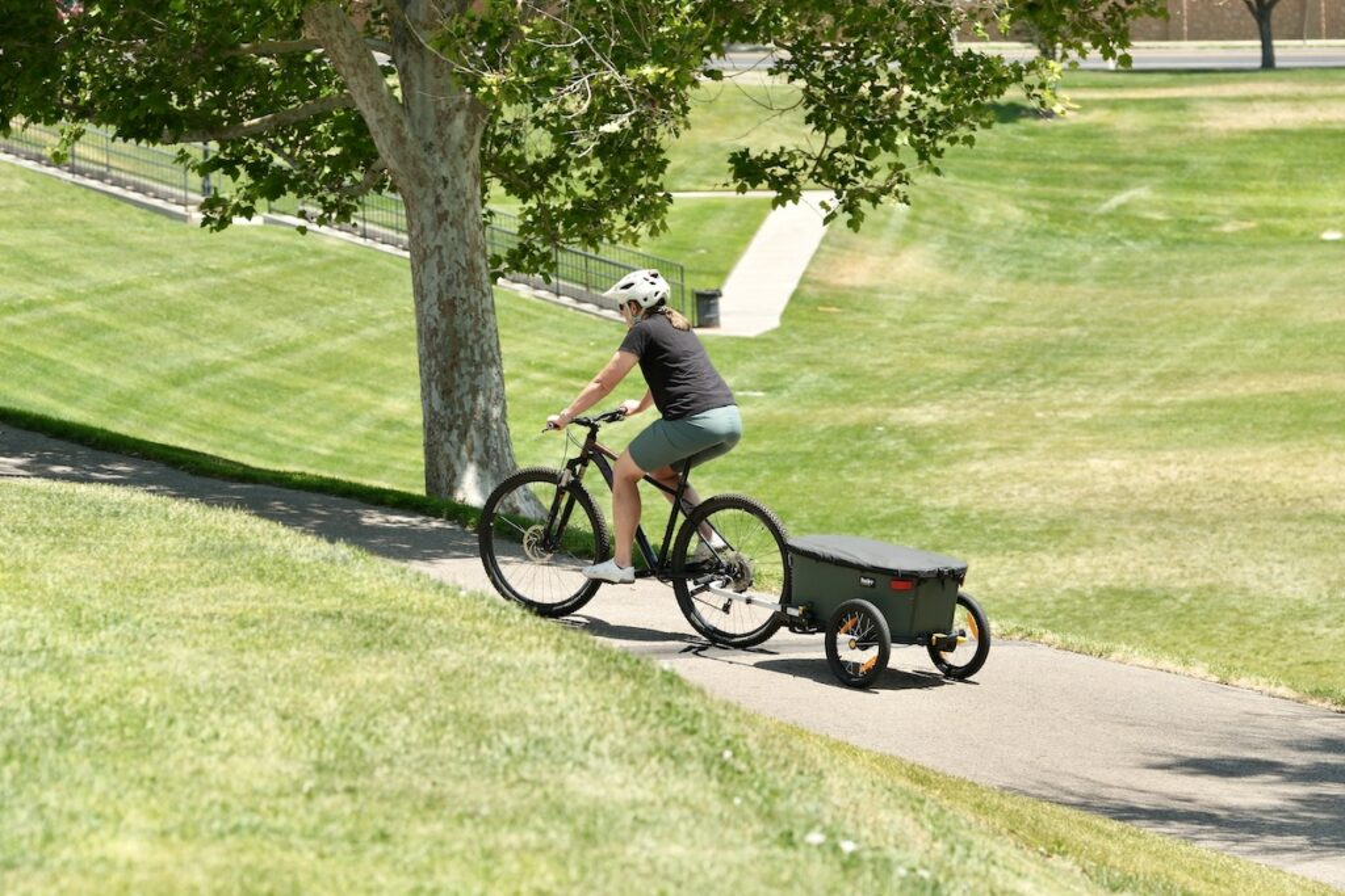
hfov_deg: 15.1
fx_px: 5081
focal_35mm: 136
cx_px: 672
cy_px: 448
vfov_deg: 10.1
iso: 125
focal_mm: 90.6
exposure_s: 1/400
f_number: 5
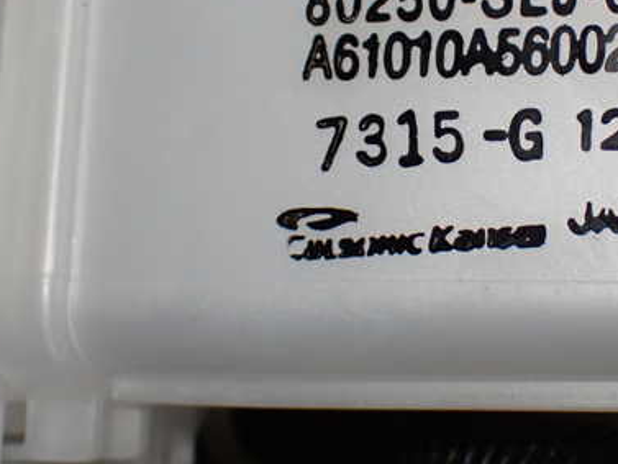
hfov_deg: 22.5
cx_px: 466
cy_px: 139
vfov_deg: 17.1
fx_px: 1536
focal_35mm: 86
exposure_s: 1/160
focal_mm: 9.65
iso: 800
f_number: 3.3
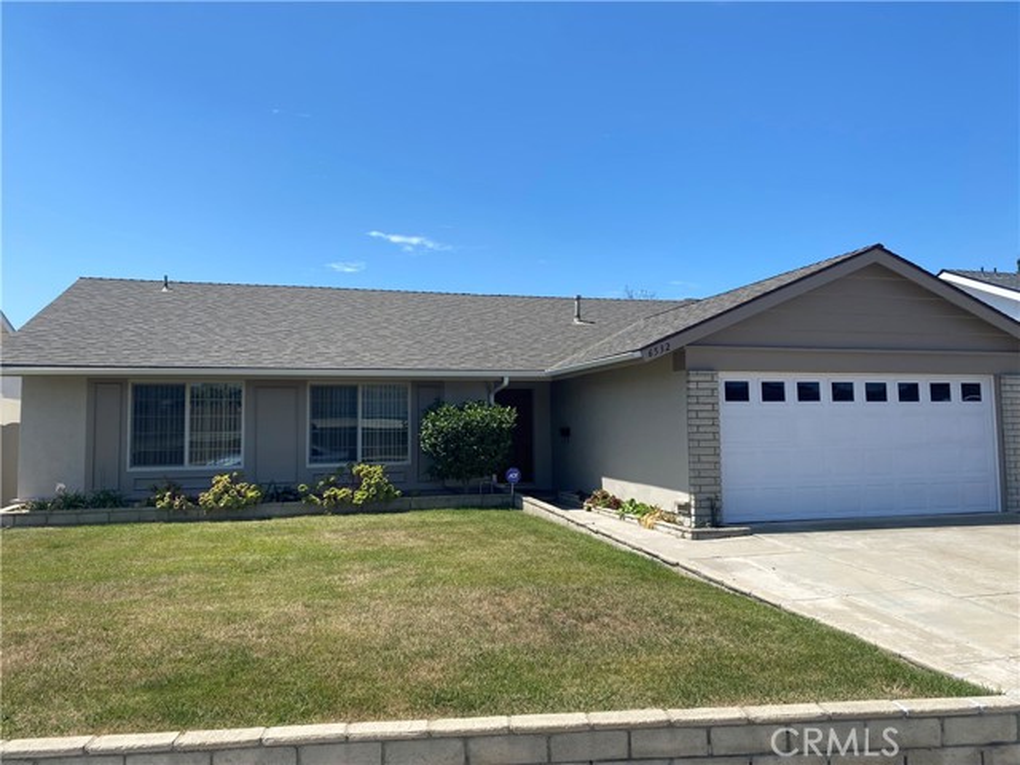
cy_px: 382
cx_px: 510
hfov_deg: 67.3
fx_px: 766
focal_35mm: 26
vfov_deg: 53.1
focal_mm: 4.25
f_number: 1.8
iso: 32
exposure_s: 1/2967
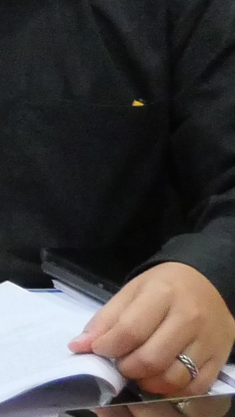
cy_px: 23
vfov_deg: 6.2
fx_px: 3823
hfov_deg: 3.2
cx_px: -1130
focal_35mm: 345
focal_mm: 23
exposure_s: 1/50
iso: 3200
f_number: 5
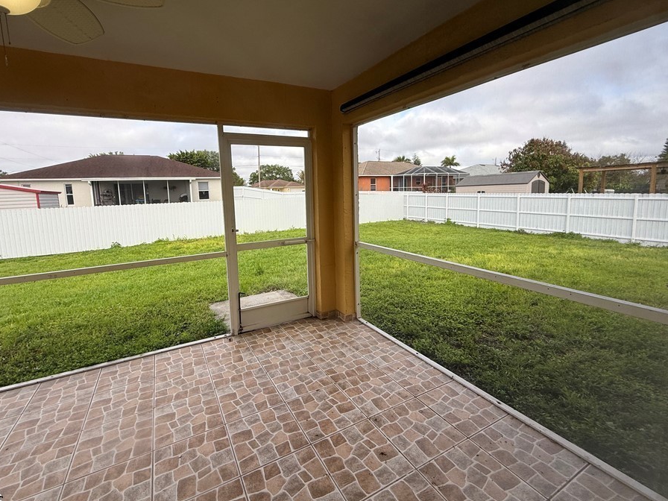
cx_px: 315
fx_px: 309
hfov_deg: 94.4
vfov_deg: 77.9
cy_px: 227
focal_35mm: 16
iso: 50
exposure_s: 1/256
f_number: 2.2
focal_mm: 2.22
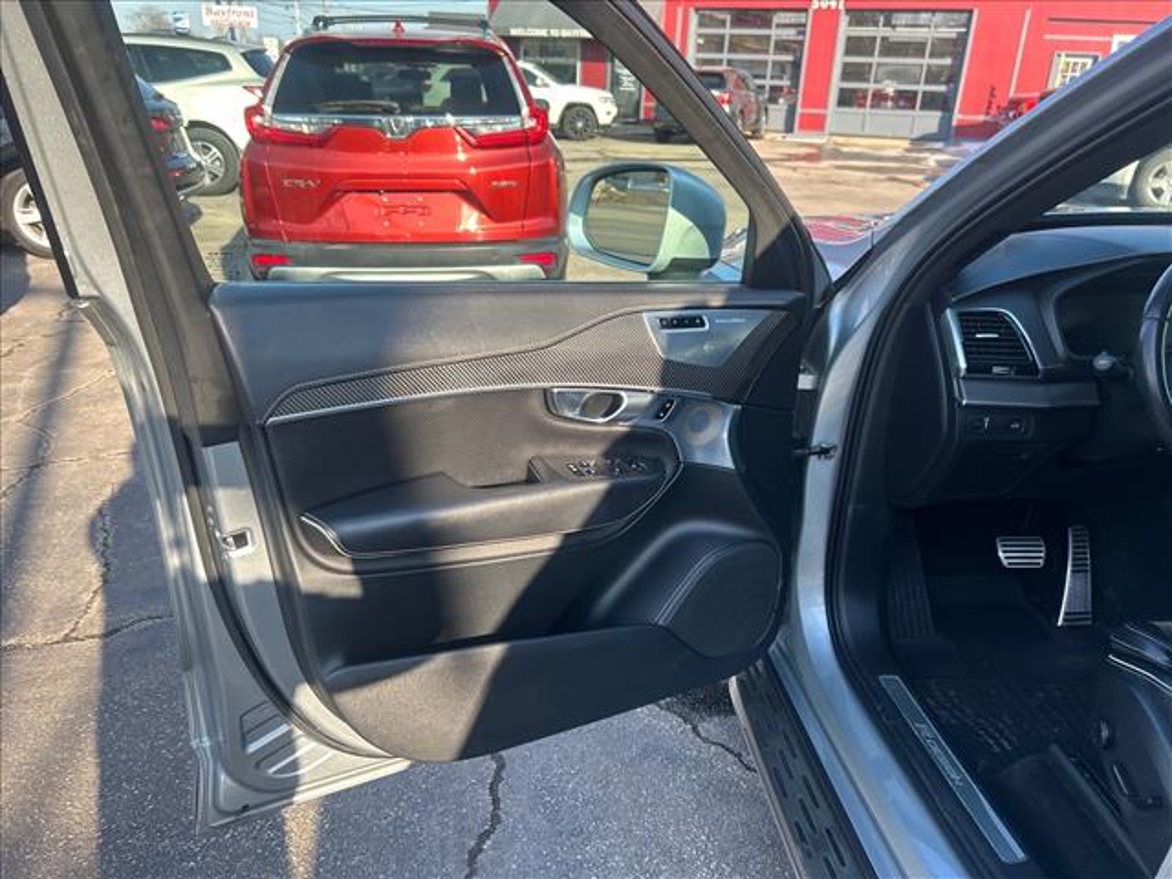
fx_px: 880
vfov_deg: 53.1
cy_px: 440
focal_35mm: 26
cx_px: 586
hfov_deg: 67.3
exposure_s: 1/611
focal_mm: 5.7
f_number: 1.5
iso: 50
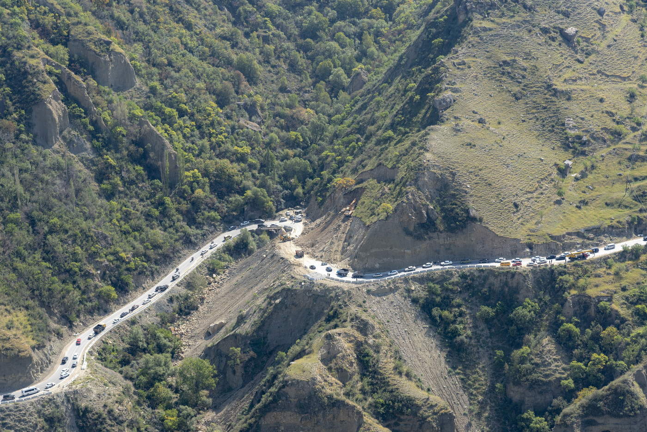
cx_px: 324
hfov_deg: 23.9
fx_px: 1528
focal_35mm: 85
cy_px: 216
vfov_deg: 16.1
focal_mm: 85
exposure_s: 1/320
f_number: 9
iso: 250
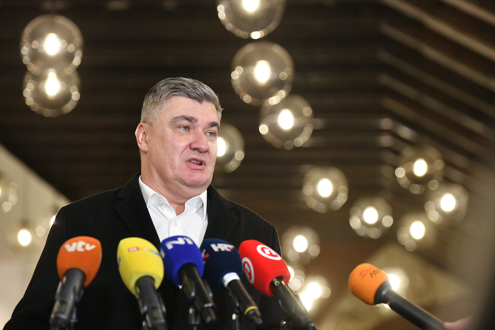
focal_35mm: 105
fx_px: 1444
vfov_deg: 13.0
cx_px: 248
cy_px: 165
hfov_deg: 19.5
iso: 5000
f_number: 4
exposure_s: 1/200
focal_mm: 105
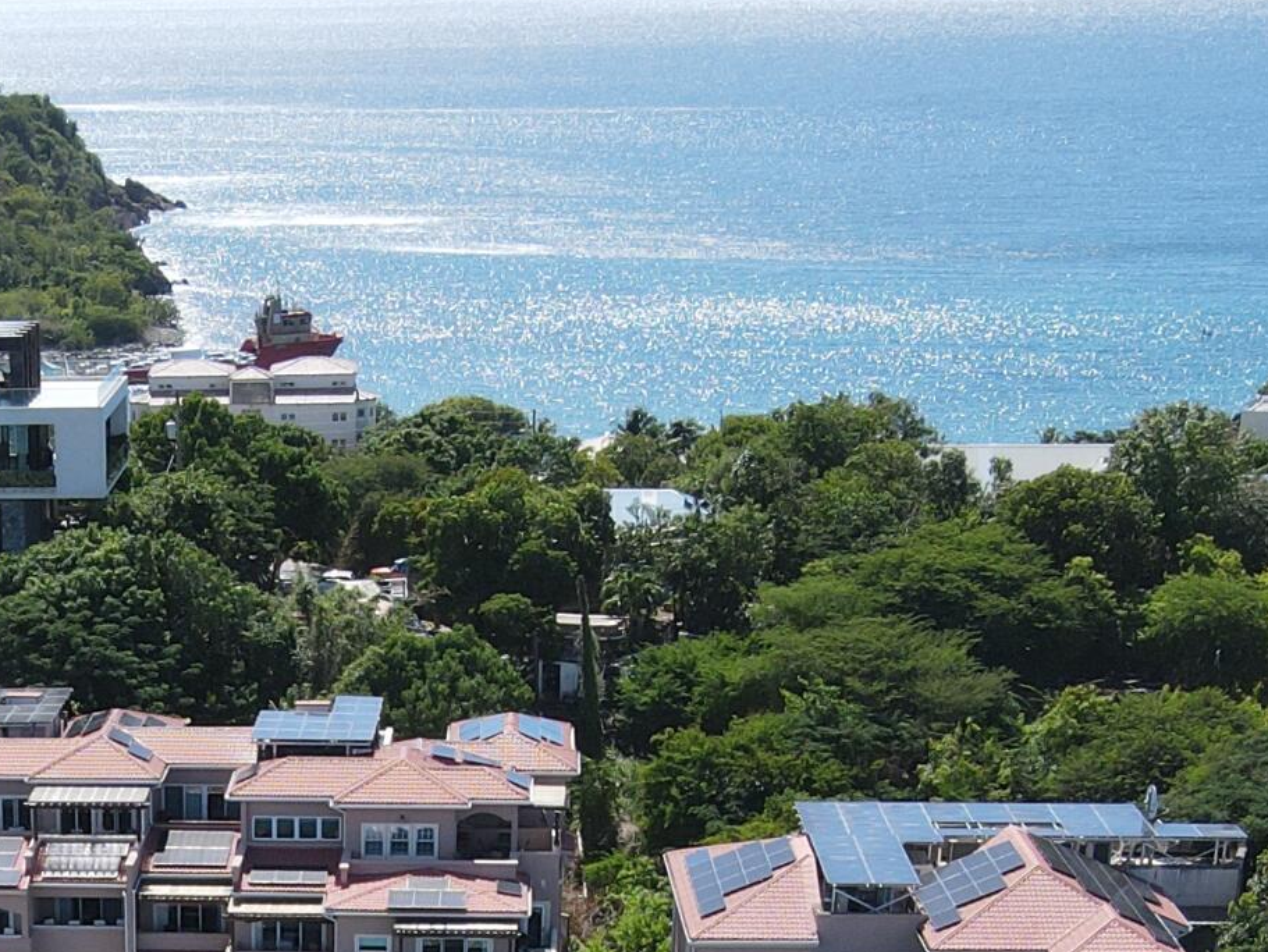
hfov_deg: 24.2
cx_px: 180
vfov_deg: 17.3
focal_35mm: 79
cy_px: 1301
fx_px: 2895
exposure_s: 1/500
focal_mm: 4.5
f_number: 2.8
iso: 100
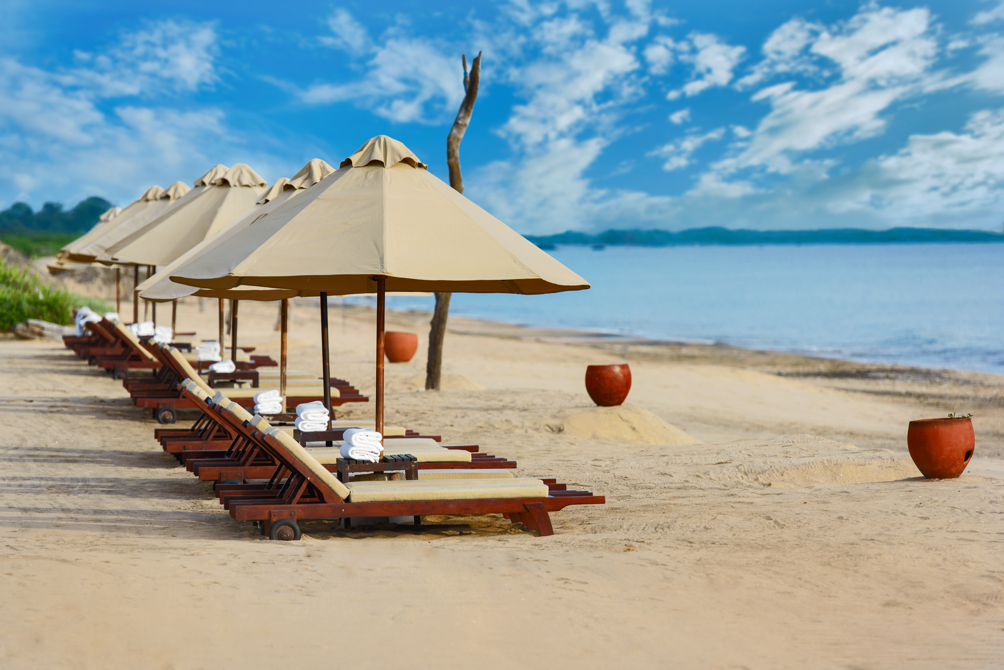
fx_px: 4882
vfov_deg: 7.9
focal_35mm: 175
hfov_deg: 11.7
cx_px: 502
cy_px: 335
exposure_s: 1/500
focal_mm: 175
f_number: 4.5
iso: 400
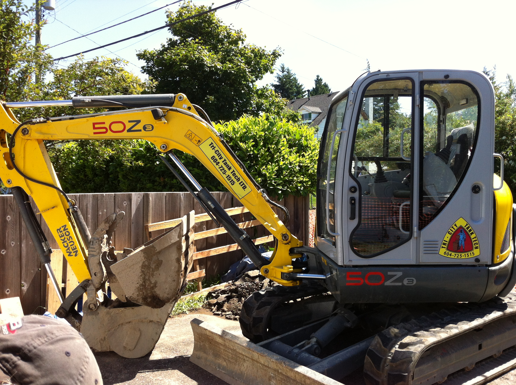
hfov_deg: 52.7
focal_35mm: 35
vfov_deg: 40.6
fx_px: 521
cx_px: 258
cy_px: 192
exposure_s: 1/457
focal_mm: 3.85
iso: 80
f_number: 2.8
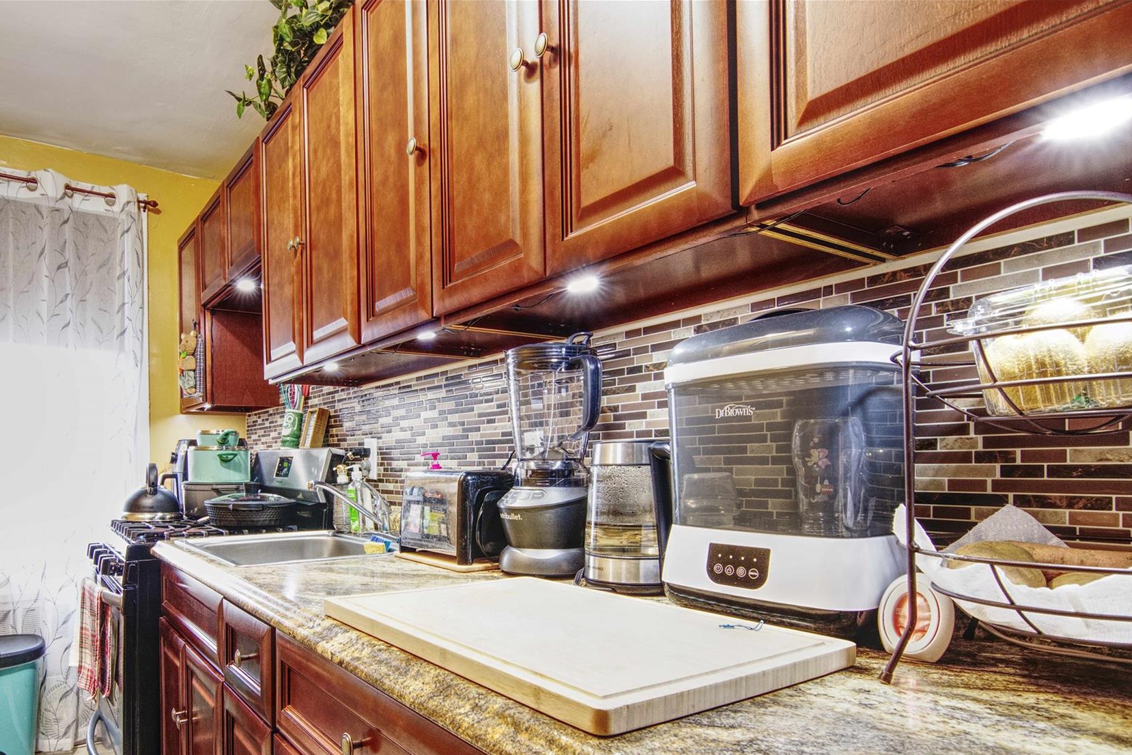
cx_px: 441
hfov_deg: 79.2
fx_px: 670
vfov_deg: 58.2
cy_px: 466
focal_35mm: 21
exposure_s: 1/1.67
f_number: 9
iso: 320
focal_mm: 11.5
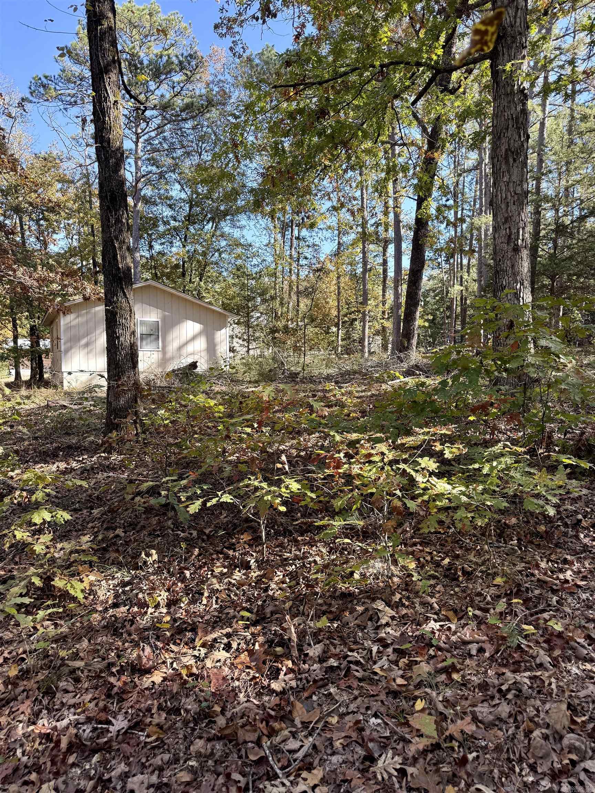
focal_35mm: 24
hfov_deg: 56.8
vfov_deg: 71.6
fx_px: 550
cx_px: 298
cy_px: 396
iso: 100
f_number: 1.78
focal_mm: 6.76
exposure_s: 1/407
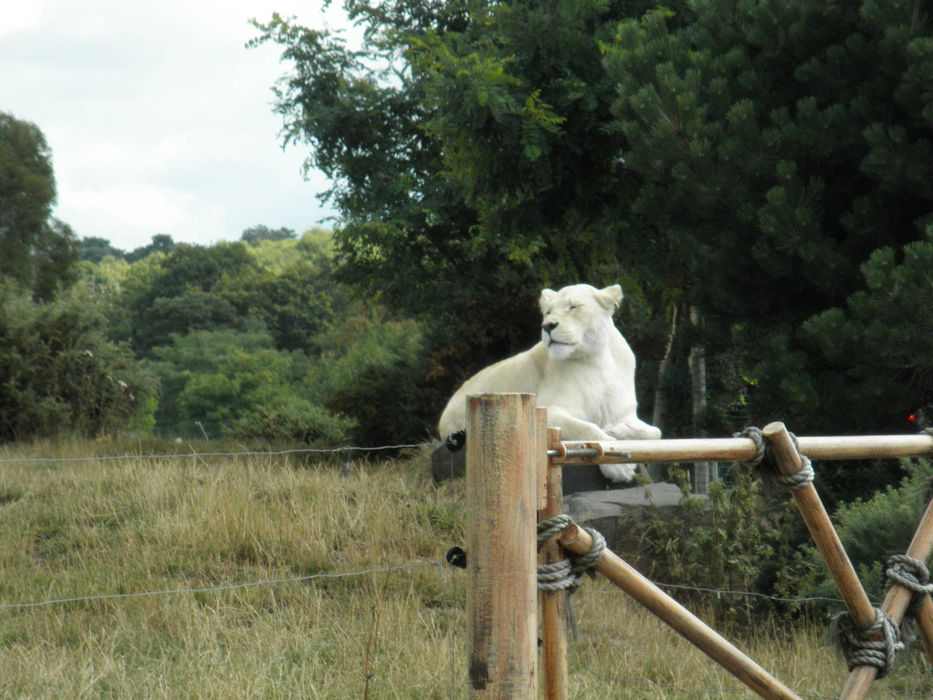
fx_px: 5283
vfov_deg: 7.6
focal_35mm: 196
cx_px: 466
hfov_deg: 10.1
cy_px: 350
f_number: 5.9
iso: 160
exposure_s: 1/200
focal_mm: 35
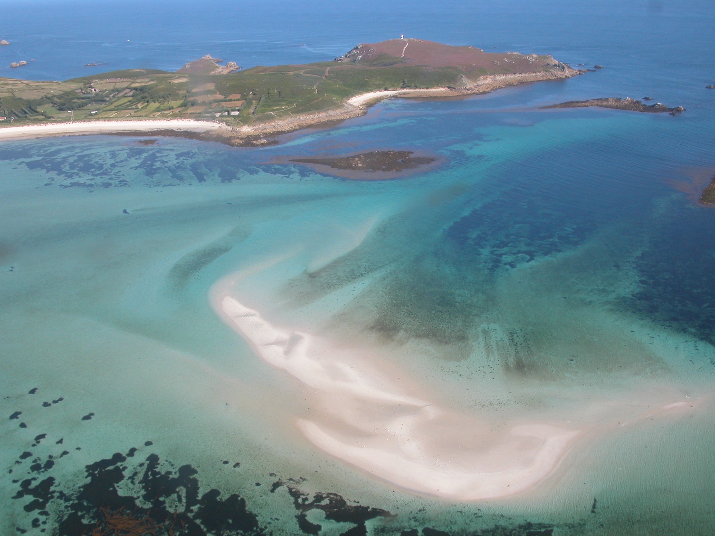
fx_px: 723
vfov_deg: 40.7
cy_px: 268
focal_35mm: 35
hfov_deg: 52.6
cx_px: 358
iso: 100
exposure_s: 1/253
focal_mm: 8.9
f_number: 5.6
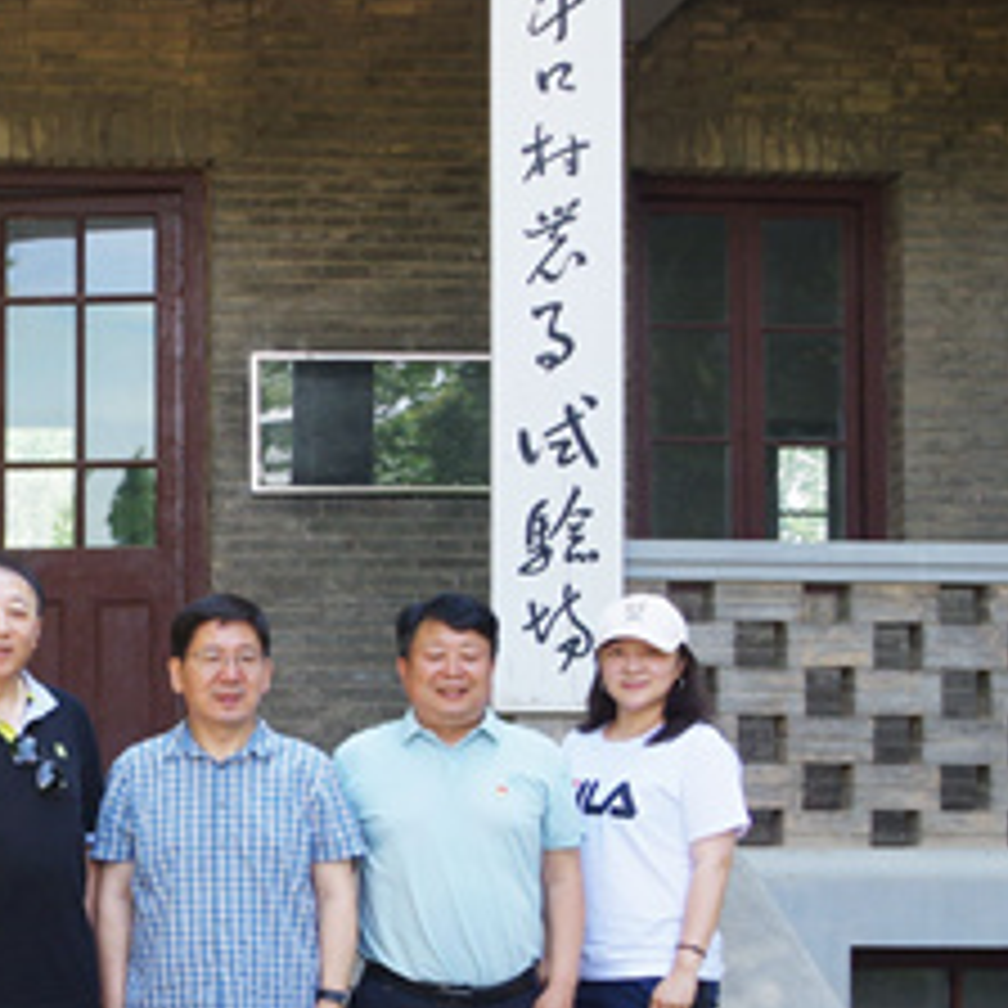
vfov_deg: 22.8
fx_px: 2471
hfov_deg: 22.5
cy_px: 765
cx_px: 94
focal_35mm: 75
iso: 400
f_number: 8
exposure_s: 1/80
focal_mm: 22
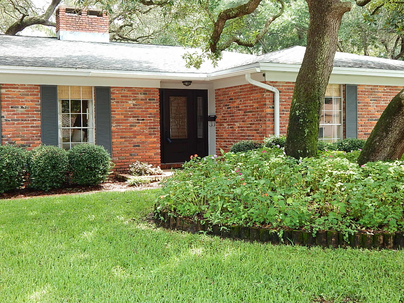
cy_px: 152
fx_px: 502
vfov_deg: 33.6
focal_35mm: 43
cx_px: 202
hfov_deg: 43.9
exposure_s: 1/80
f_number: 3.6
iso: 125
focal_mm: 7.7
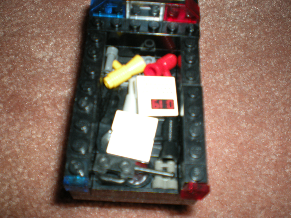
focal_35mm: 38
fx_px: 319
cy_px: 109
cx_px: 146
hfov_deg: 49.0
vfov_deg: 37.7
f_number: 3.1
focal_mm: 6.3
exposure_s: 1/60
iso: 64
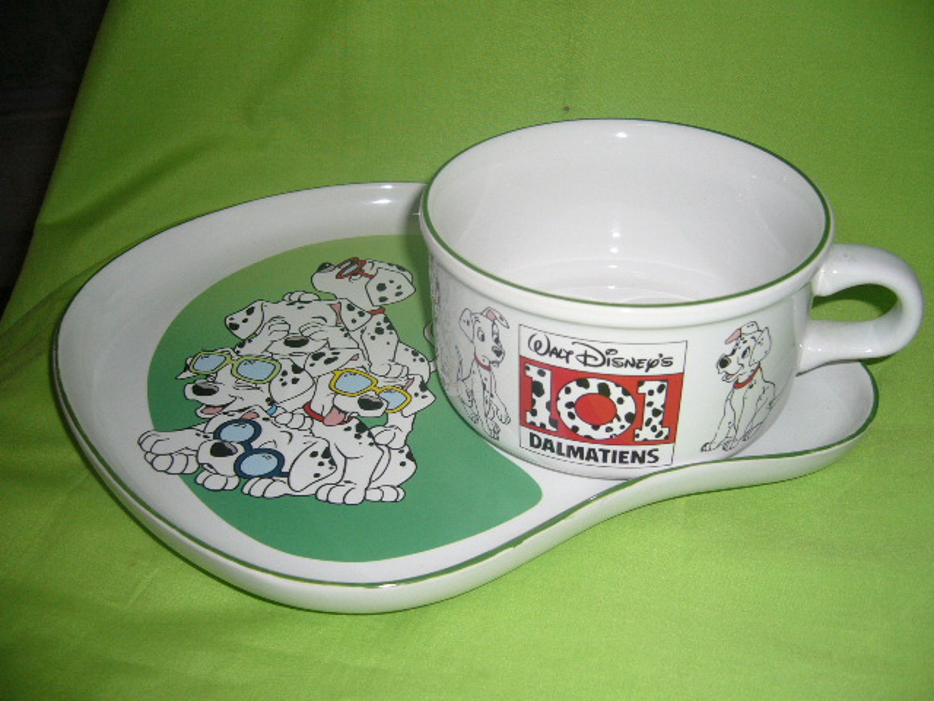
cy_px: 350
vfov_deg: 40.7
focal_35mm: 35
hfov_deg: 52.6
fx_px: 944
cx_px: 467
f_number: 2.8
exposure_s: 1/60
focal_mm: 5.8
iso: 100
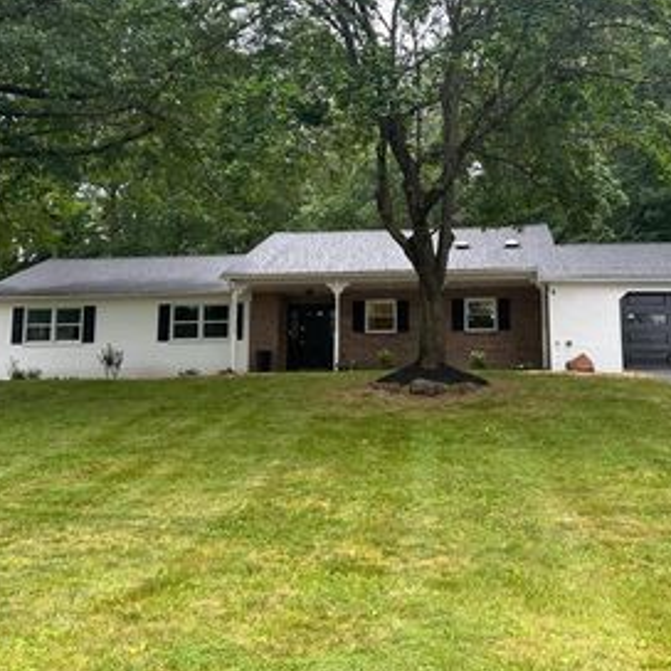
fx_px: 855
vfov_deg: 42.6
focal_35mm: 39
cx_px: 390
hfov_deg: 42.7
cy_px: 270
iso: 64
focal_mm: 6.86
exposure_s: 1/151
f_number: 1.78
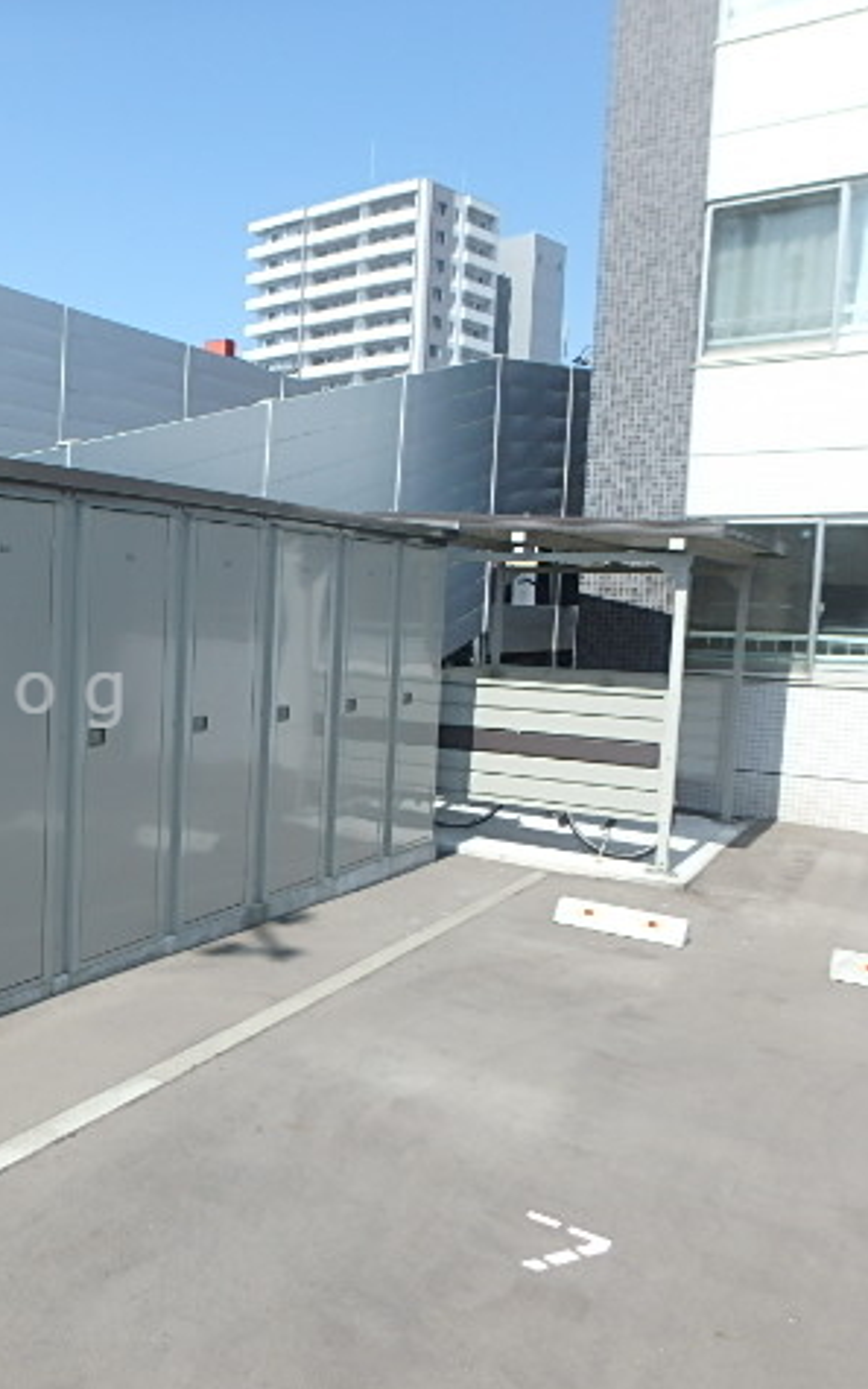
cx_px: -61
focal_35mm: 30
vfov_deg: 62.9
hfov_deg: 36.2
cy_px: 693
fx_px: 1135
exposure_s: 1/800
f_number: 3.5
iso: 125
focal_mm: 3.7
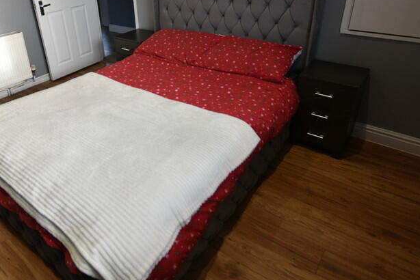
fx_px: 292
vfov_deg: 50.7
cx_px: 164
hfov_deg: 70.6
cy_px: 103
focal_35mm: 25
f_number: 4
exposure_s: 1/60
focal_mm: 10
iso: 100
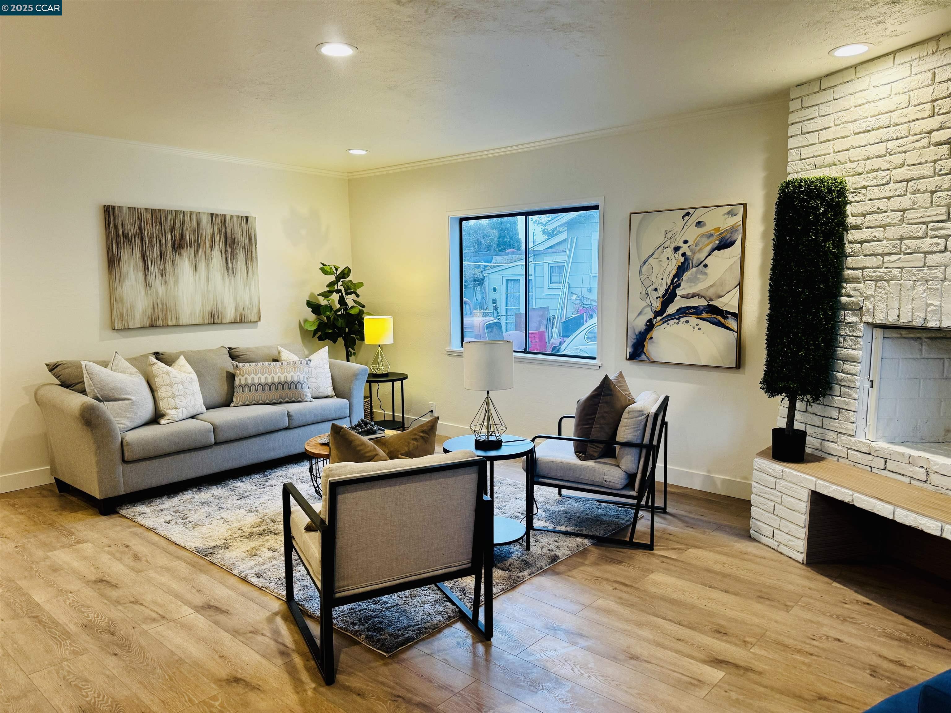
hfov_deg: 71.6
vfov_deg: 56.8
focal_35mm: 24
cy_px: 356
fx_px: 659
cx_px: 476
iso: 125
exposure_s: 1/60
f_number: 1.78
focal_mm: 6.76
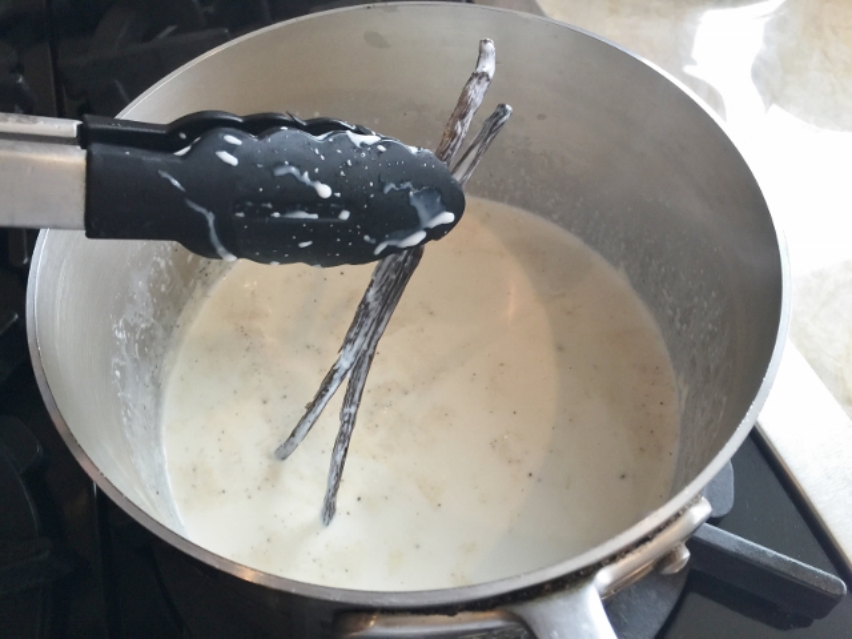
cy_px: 320
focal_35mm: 29
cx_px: 426
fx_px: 714
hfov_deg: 61.7
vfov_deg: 48.2
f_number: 2.2
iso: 40
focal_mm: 4.15
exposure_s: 1/30
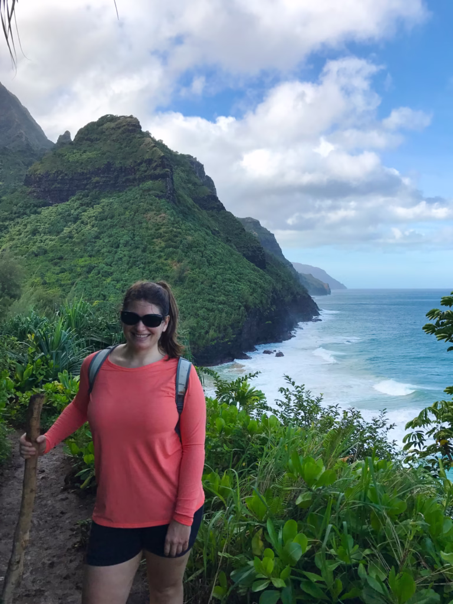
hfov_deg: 49.7
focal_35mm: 28
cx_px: 226
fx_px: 489
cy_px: 302
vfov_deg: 63.4
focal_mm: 3.99
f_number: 1.8
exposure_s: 1/1570
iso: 20
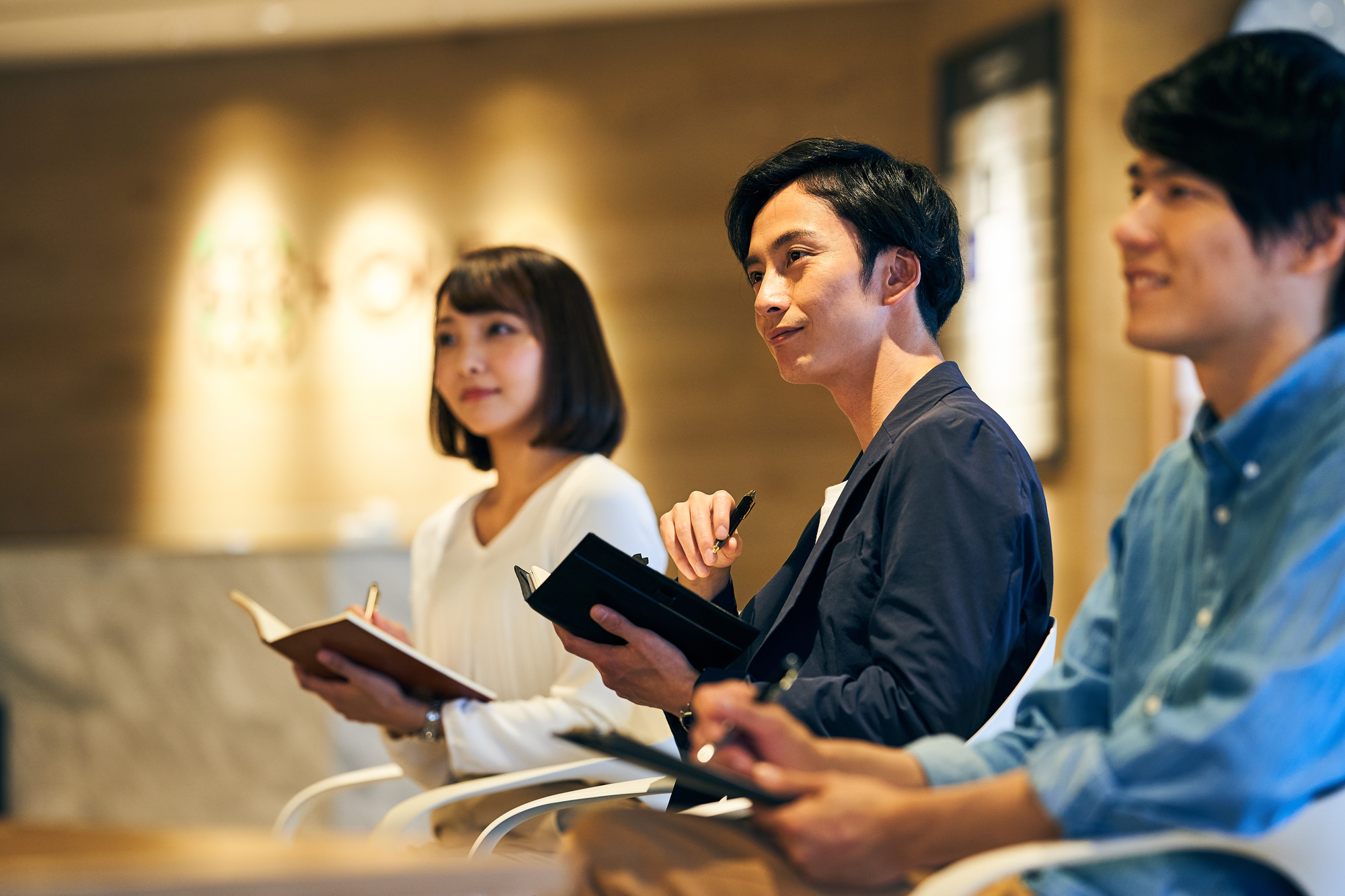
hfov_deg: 15.2
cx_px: 672
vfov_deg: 10.2
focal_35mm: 135
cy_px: 448
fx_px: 5043
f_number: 2.5
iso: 640
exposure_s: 1/160
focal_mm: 135
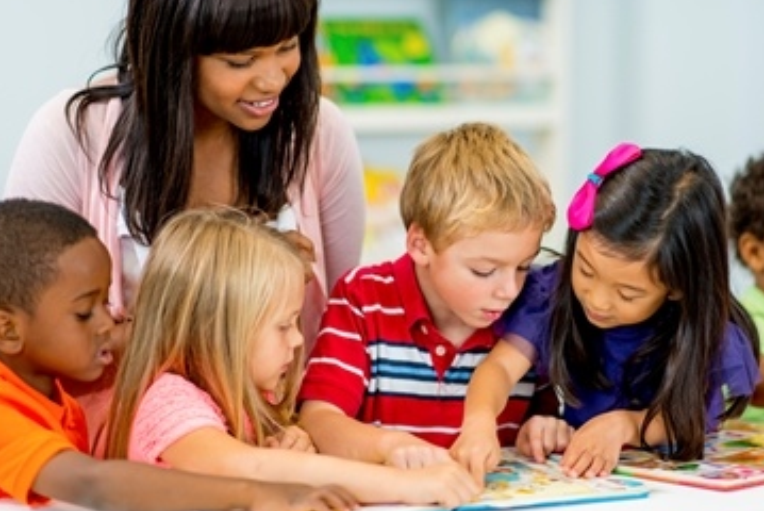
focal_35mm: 106
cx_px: 432
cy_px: 250
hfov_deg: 19.3
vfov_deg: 12.9
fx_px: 2251
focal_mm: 85
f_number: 1.8
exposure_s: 1/200
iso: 100
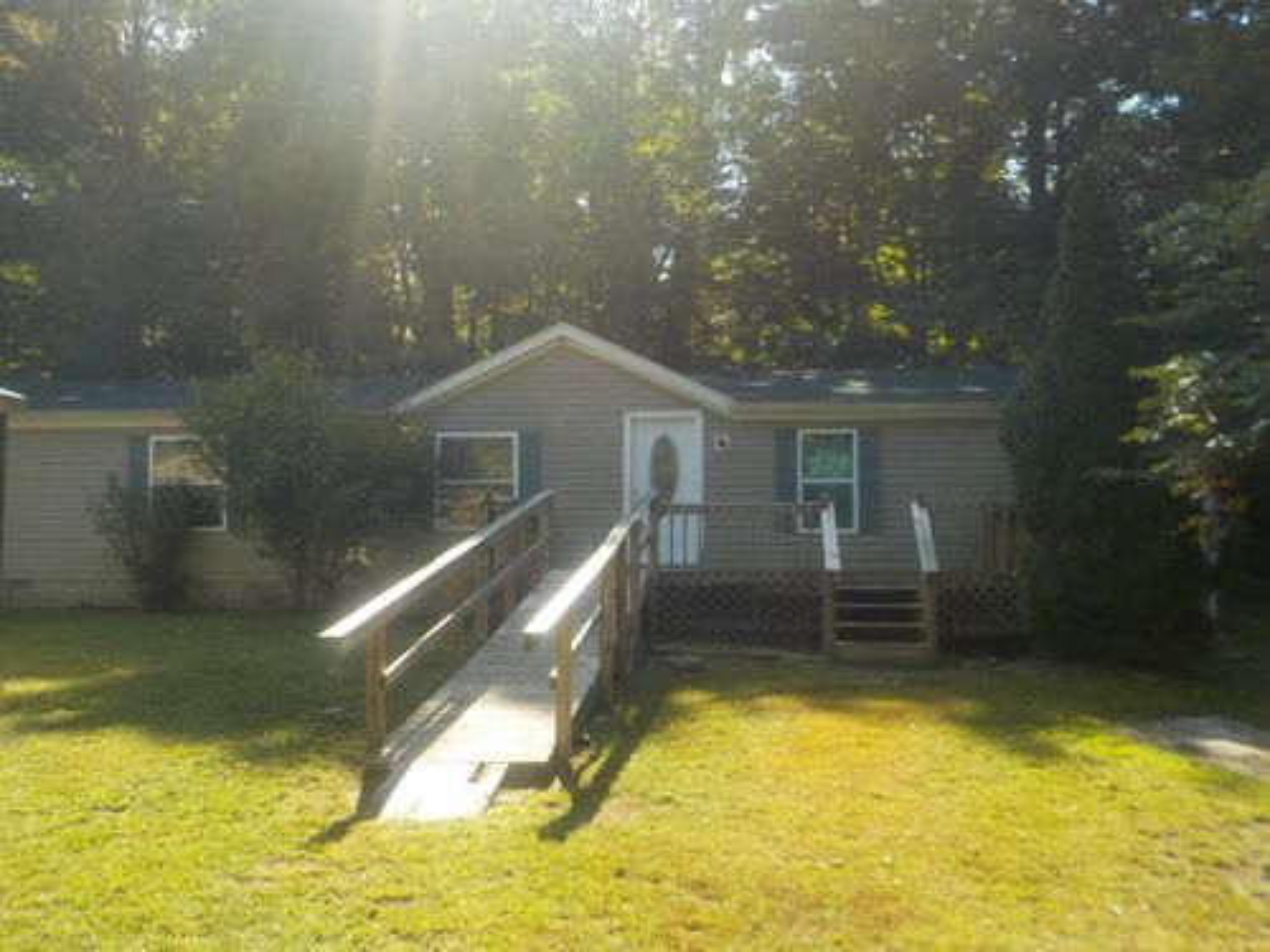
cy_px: 476
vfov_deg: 46.8
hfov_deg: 60.0
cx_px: 635
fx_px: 1101
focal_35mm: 30
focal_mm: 4.1
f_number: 3.3
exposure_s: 1/400
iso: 125
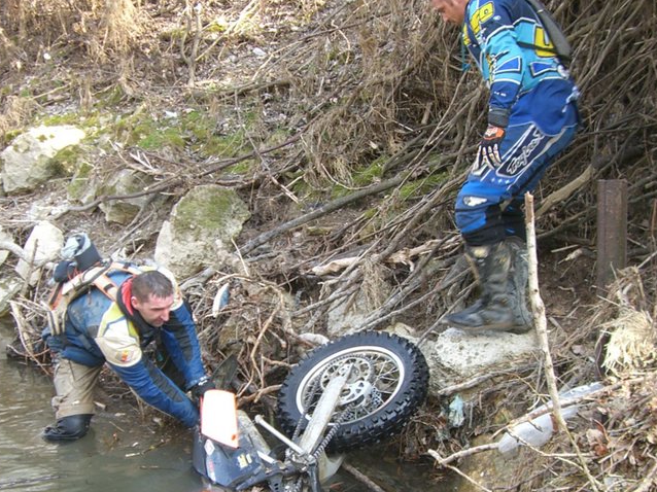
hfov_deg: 31.7
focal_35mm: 61
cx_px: 314
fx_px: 1157
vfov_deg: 23.9
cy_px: 327
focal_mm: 6.2
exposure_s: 1/60
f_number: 2.7
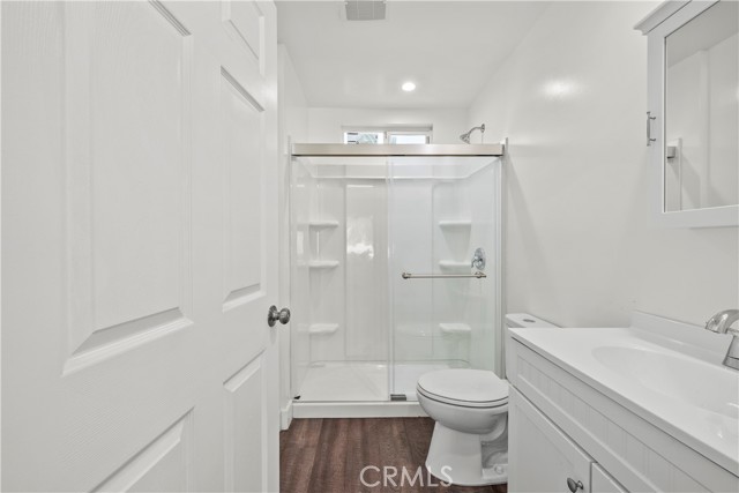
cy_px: 246
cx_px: 370
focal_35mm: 14
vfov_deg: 81.2
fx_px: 287
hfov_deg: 104.2
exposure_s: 1/2
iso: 125
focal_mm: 14
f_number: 9
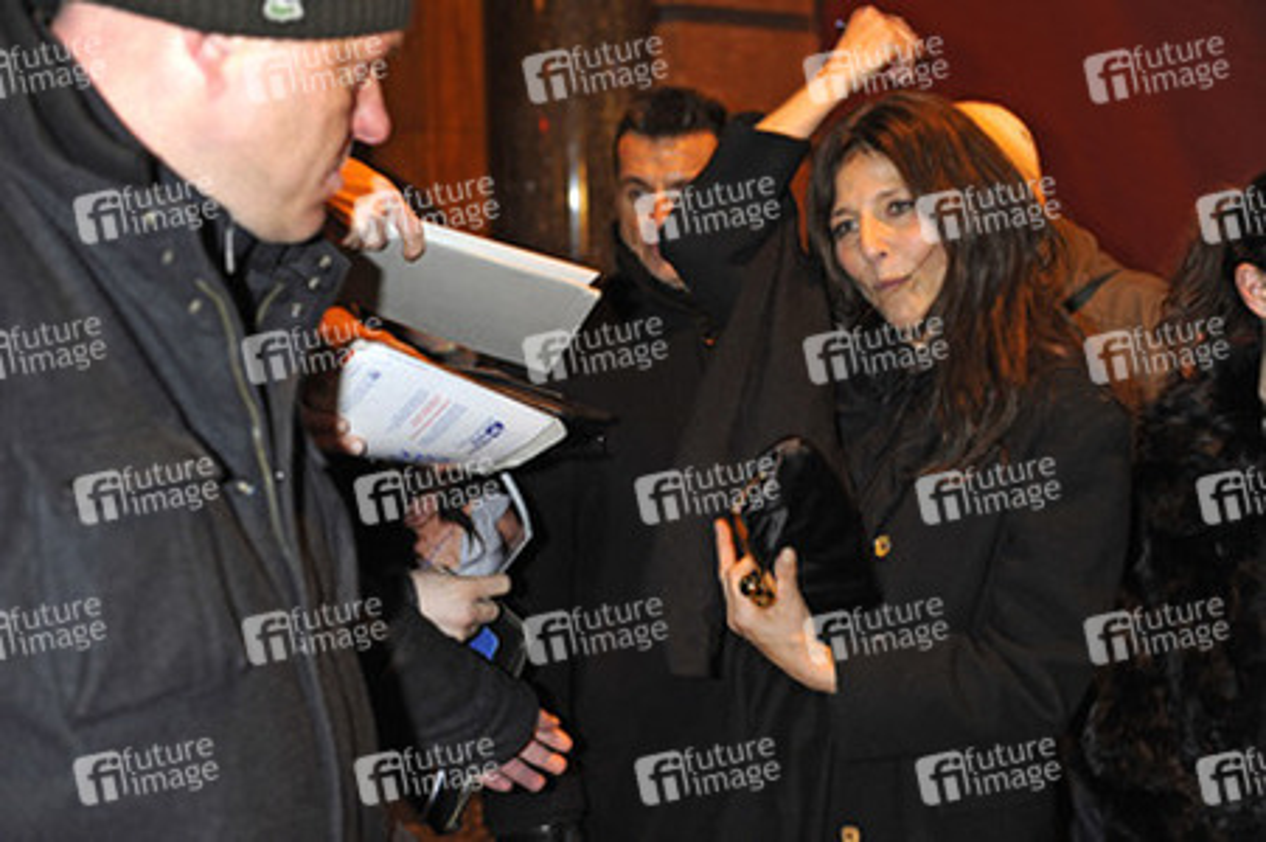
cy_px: 421
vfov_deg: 28.0
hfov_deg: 41.1
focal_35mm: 48
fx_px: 1687
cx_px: 633
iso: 1600
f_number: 3.2
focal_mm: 48
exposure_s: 1/40
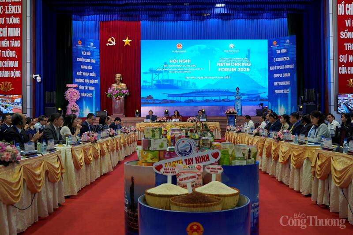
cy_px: 118
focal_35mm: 36
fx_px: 353
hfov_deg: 53.1
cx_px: 176
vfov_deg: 36.9
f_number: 4
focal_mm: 24
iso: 640
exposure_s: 1/160
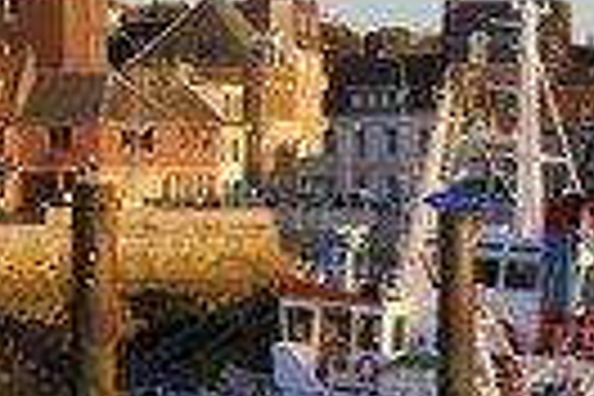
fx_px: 3679
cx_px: 364
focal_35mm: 223
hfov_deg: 9.2
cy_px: 202
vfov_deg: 6.2
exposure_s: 1/200
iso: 200
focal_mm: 70
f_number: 7.1
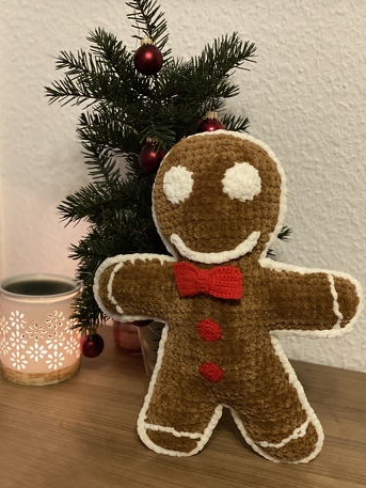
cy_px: 245
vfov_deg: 36.2
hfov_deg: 27.5
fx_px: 747
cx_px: 182
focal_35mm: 53
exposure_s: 1/14
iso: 400
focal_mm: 6
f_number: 2
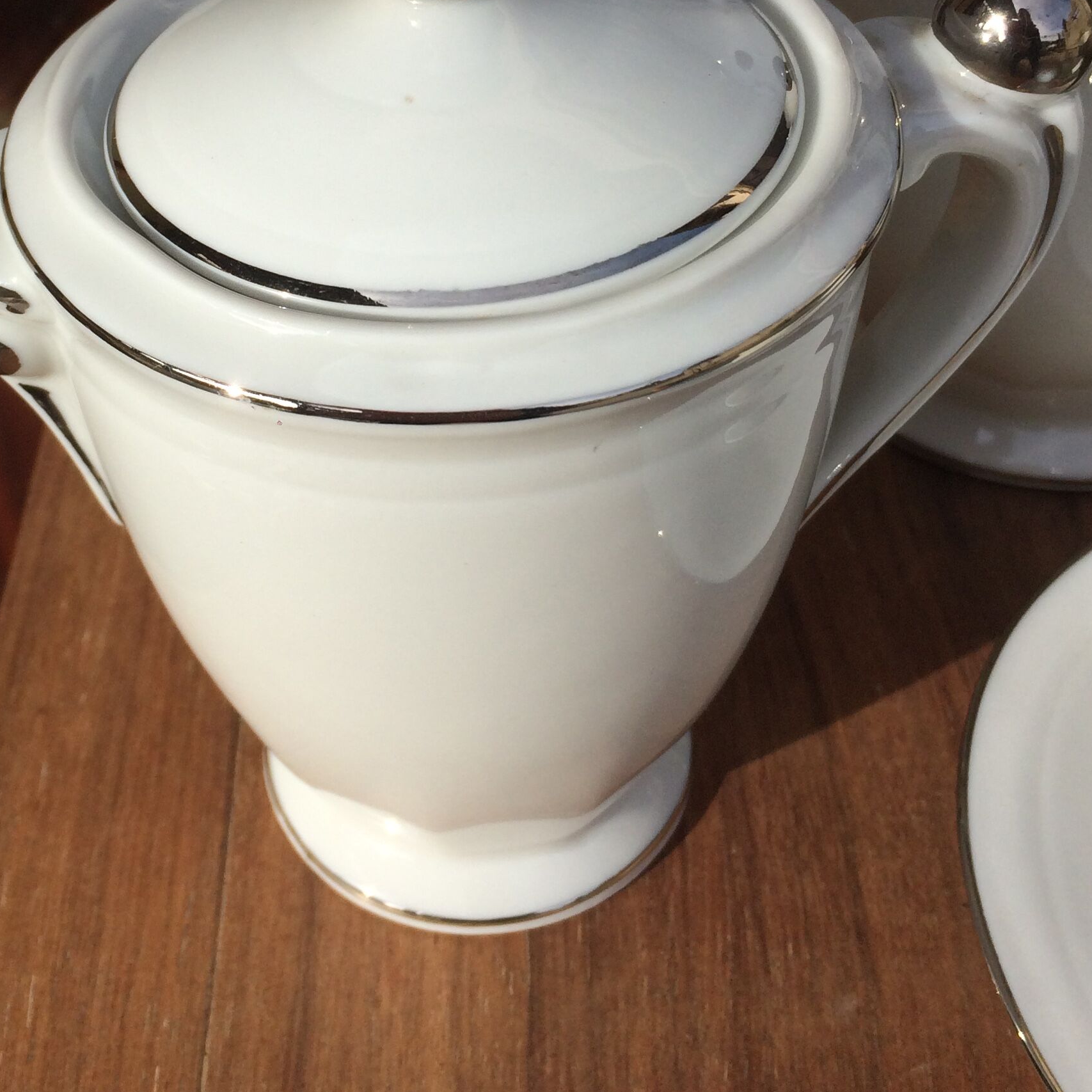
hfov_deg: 34.4
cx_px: 380
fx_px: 1749
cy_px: 302
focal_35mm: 49
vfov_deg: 34.1
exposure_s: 1/2053
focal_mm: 4.15
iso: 32
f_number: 2.2
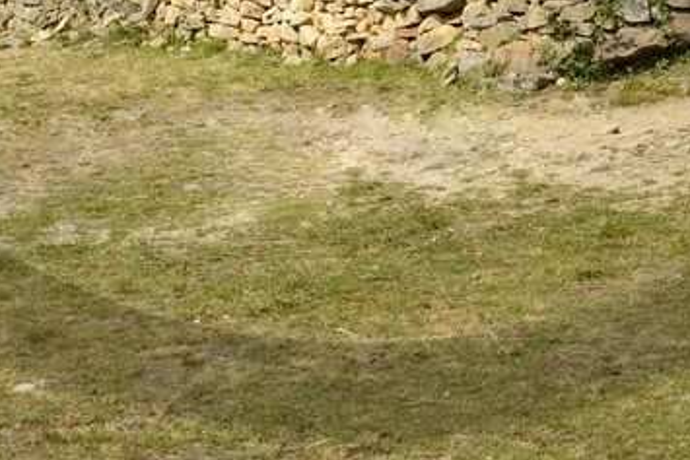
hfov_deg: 18.9
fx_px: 2071
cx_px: 358
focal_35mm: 108
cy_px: -369
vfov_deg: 11.7
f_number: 14
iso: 200
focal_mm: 24
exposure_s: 1/320
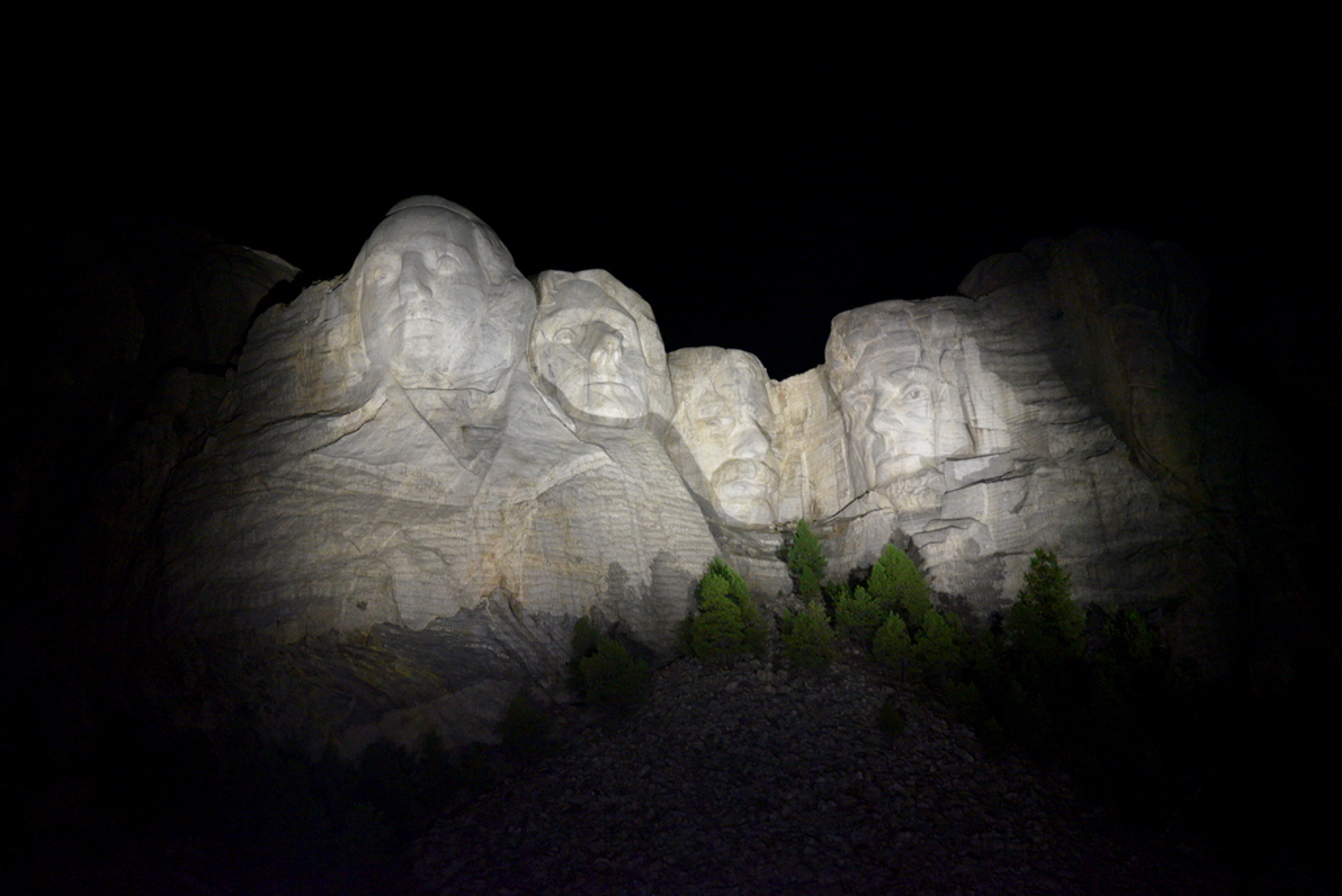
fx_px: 3543
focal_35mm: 95
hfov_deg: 21.4
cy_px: 448
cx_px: 671
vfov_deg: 14.4
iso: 6400
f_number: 4
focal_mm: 95
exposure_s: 1/50
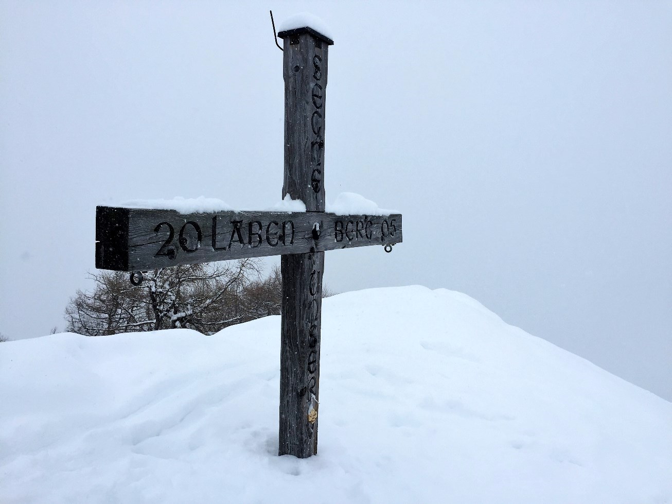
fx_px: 563
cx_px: 336
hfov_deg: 61.7
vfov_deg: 48.2
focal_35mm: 29
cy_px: 252
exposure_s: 1/1980
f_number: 2.2
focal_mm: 4.15
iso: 32
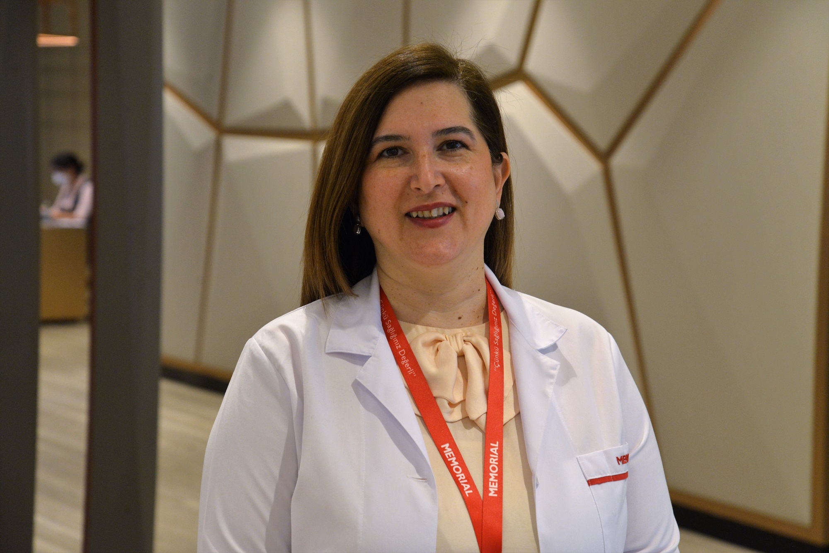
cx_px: 414
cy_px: 276
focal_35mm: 80
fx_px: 1843
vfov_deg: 17.1
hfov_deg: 25.4
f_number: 5.6
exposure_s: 1/125
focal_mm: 80
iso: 2000
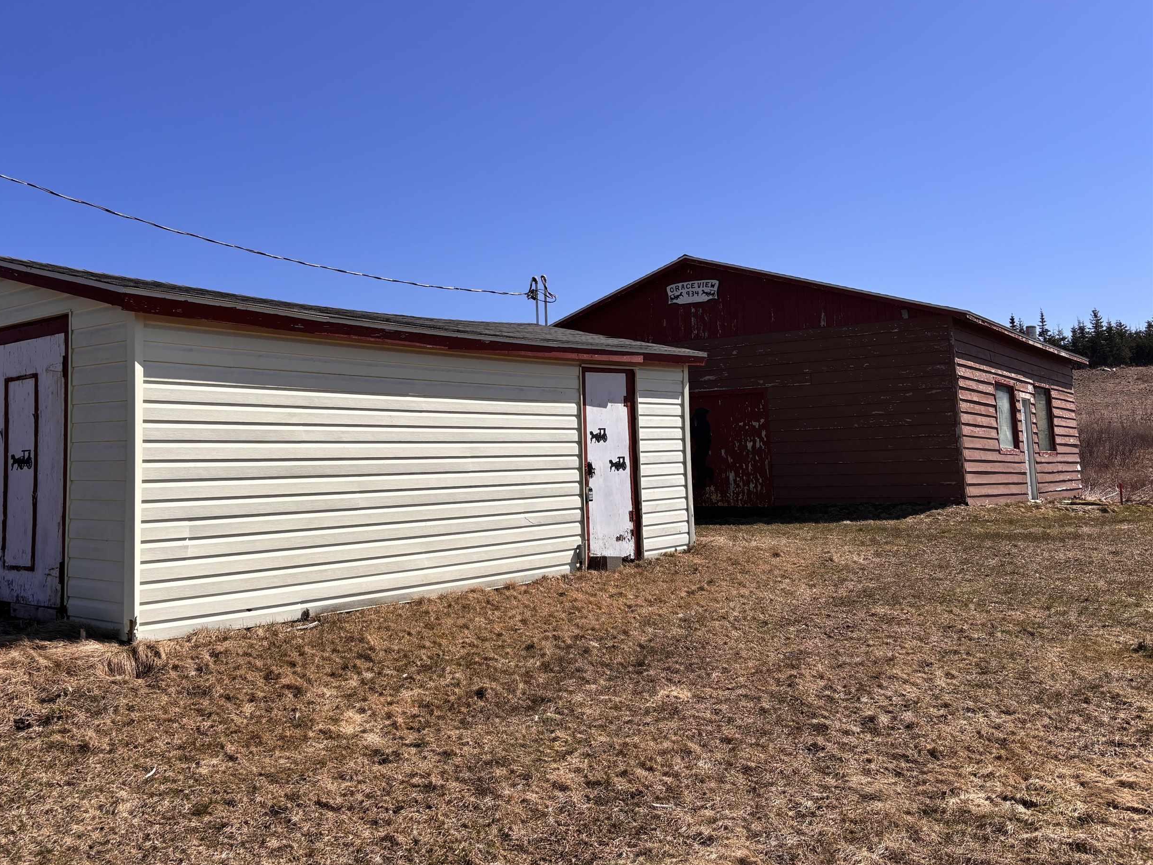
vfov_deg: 42.8
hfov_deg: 54.6
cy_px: 354
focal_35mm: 33
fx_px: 1099
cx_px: 422
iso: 50
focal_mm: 5.96
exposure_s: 1/5076
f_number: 1.6
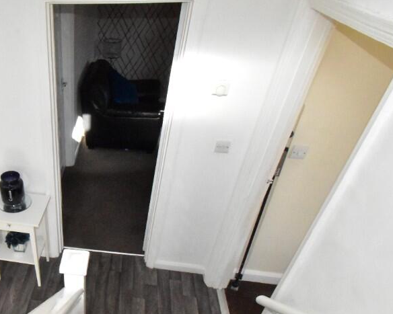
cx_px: 66
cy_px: 217
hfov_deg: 56.0
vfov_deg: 49.7
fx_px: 330
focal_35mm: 28
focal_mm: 11.5
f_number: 18
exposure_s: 1/200
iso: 12800
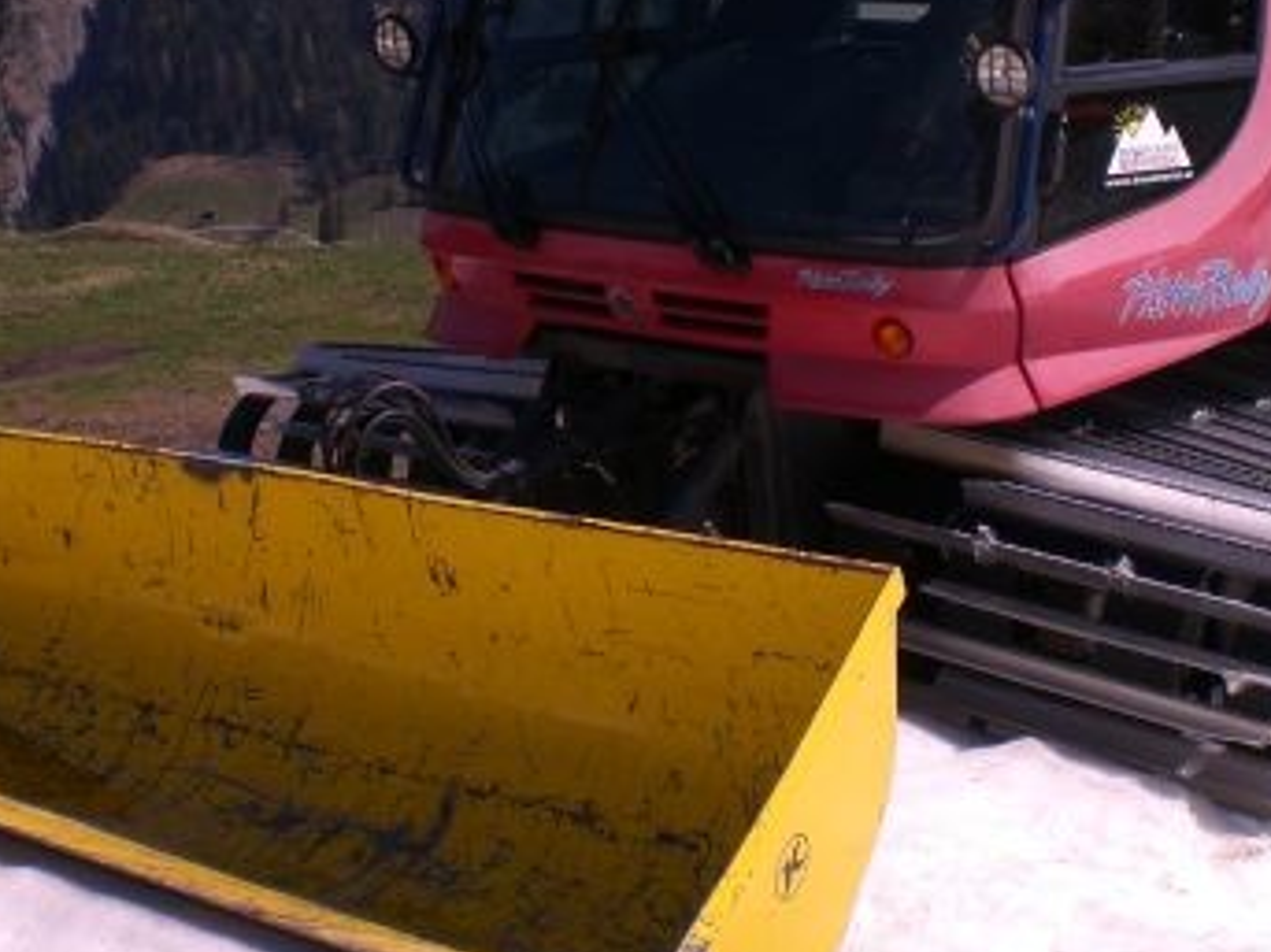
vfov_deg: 20.7
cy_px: 389
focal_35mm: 71
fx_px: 2606
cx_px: 634
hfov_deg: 27.4
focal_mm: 6.3
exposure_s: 1/800
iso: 50
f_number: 4.4
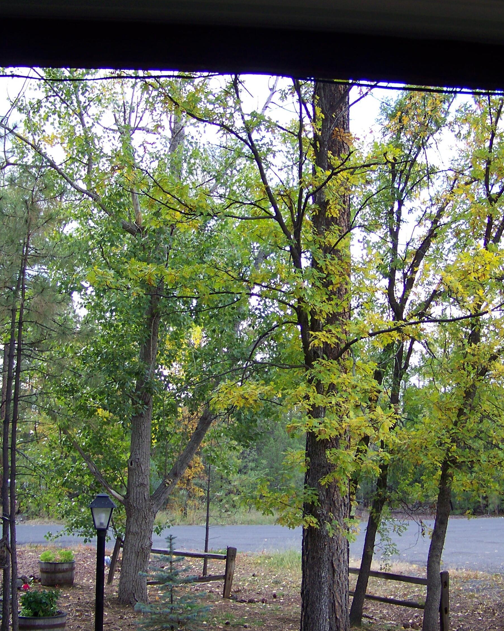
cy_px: 315
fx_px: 876
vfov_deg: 39.5
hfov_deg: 32.1
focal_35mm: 47
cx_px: 263
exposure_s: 1/40
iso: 64
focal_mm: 5.85
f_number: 2.8
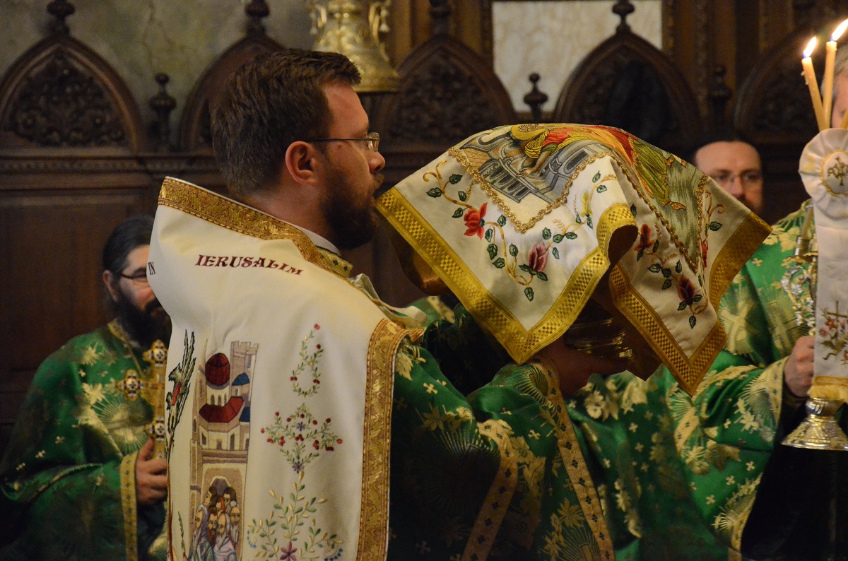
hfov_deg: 13.1
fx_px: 3701
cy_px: 280
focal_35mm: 158
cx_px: 424
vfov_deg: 8.7
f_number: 5.6
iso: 6400
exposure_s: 1/40
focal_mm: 105
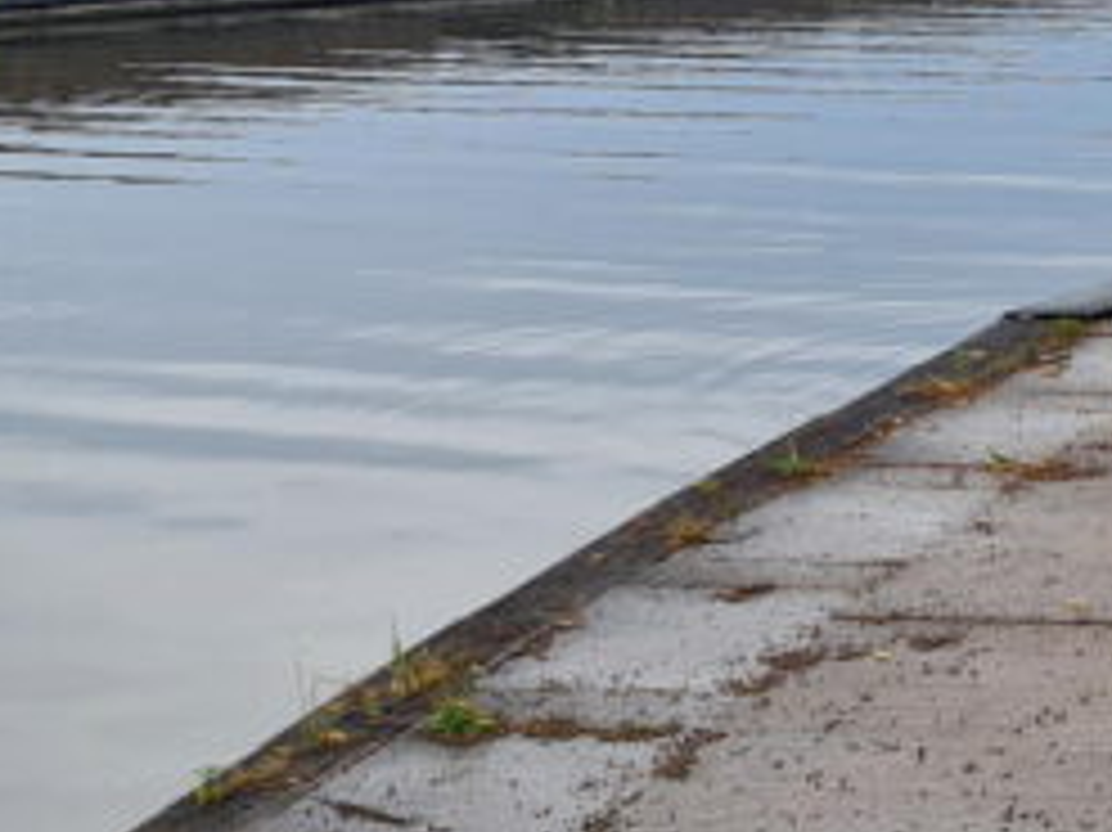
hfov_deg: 17.9
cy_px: 13
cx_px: 1040
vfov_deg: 13.5
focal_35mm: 108
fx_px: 3468
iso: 50
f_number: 1.8
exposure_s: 1/1128
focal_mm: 5.4
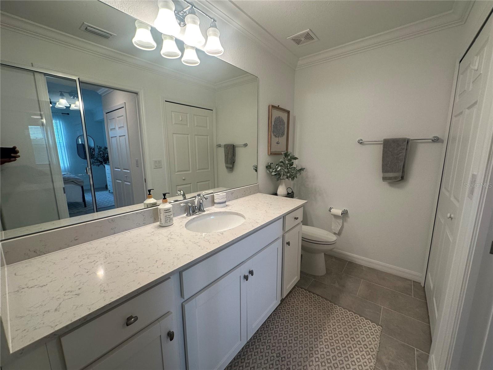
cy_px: 185
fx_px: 199
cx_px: 246
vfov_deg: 85.7
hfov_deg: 102.1
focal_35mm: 14
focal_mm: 2.22
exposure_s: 1/120
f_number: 2.2
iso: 100
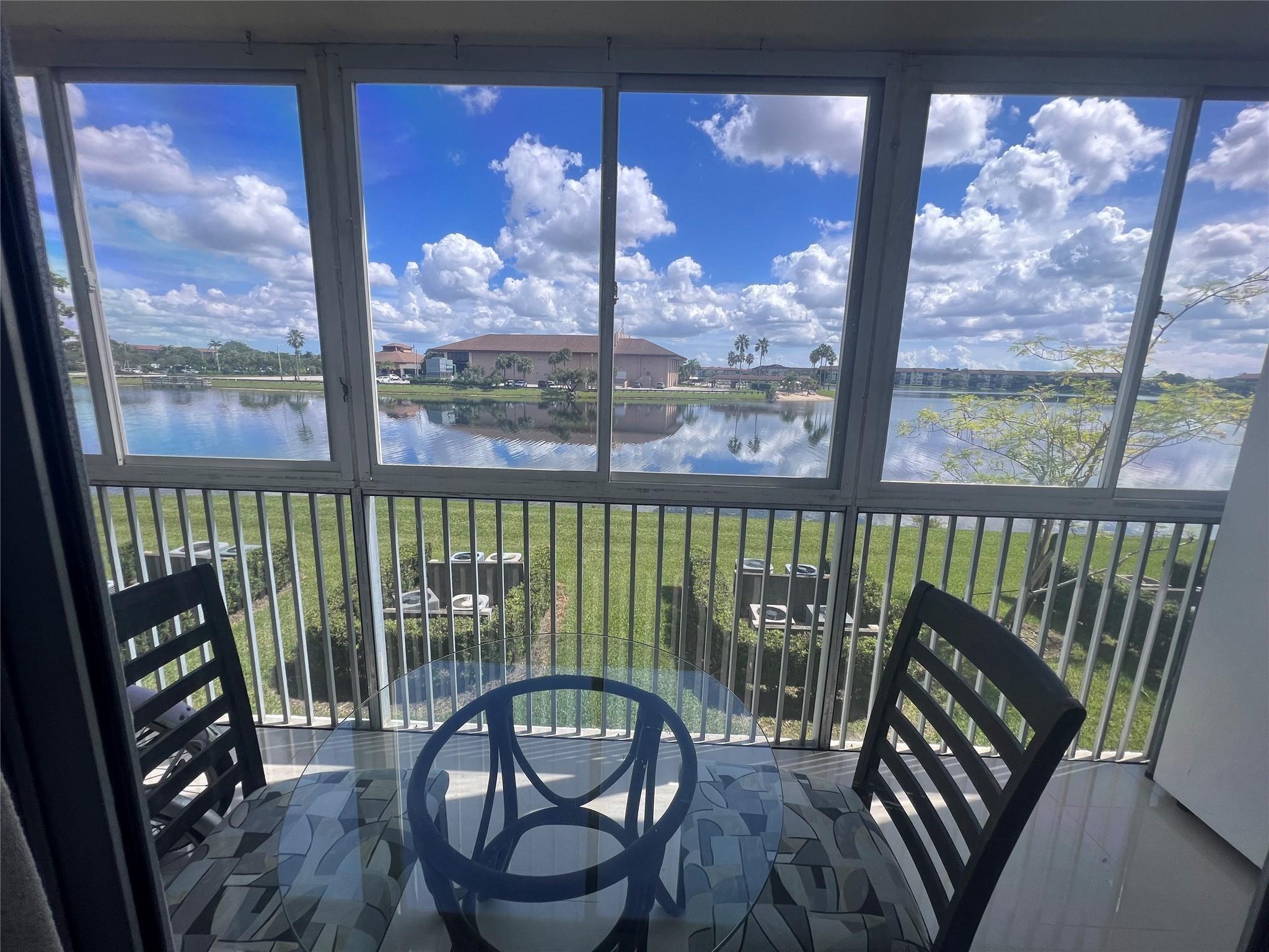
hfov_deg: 106.2
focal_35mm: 13
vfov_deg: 89.9
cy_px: 476
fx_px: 477
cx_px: 634
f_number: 1.8
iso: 32
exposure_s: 1/881
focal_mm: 1.57
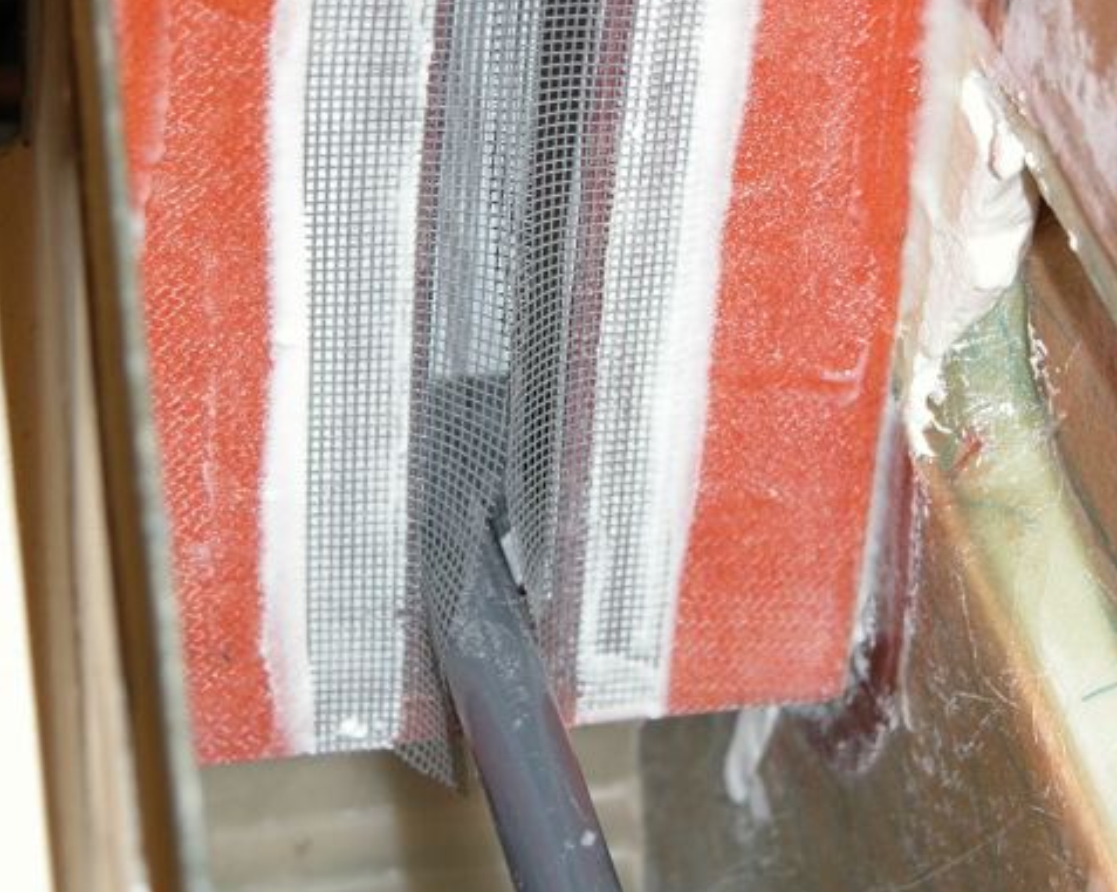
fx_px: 4328
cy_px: 283
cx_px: 557
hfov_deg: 14.7
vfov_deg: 11.8
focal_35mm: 131
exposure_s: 1/125
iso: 100
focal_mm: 25.4
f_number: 3.6
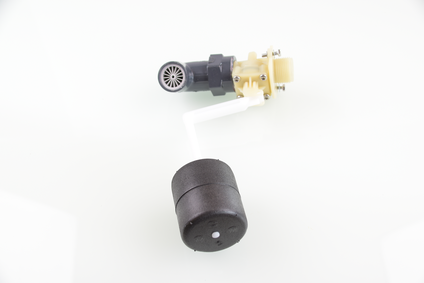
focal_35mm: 52
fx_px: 618
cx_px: 212
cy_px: 142
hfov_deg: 37.9
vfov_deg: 25.8
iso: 200
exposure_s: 1/25
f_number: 5.6
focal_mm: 35
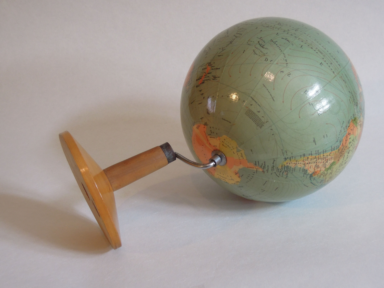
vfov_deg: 26.6
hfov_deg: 34.9
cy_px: 144
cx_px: 192
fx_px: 610
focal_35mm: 55
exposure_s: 1/50
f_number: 4
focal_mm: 9.9
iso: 400
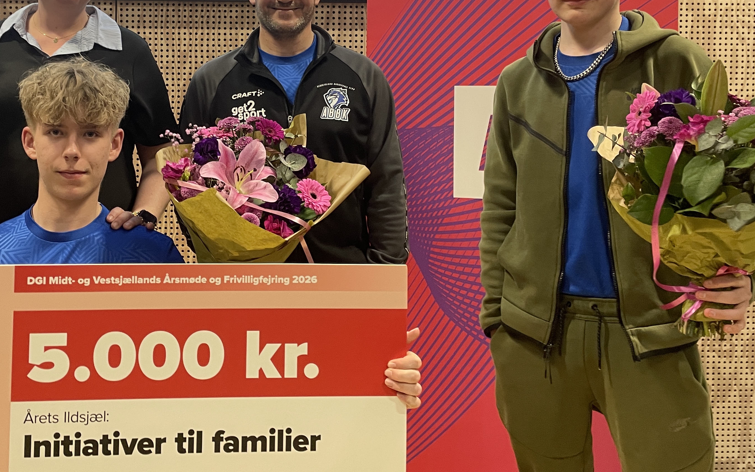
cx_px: 256
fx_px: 844
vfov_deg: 30.6
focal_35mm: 41
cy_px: 106
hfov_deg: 47.5
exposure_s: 1/50
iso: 125
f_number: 1.6
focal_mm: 4.2
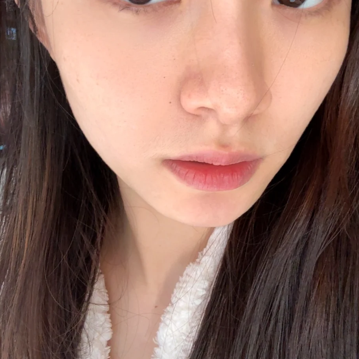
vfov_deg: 50.8
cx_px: 195
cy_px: 143
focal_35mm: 32
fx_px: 375
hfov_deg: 51.0
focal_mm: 2.69
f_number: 1.9
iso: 125
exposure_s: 1/60
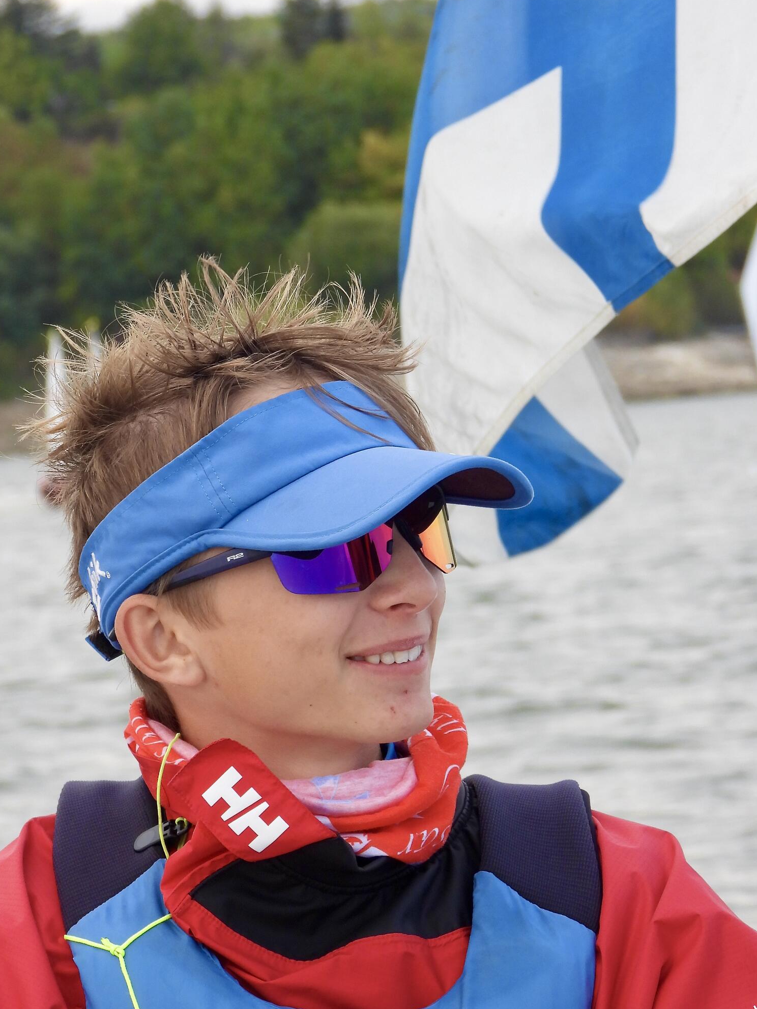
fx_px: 7054
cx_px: 348
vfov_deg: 8.2
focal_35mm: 242
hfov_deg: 6.1
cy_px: 457
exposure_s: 1/250
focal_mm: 35.9
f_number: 4.5
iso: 200
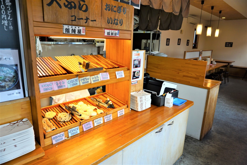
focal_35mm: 24
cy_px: 82
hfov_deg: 73.7
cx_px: 124
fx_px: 165
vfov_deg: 53.1
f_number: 4
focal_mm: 16
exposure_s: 1/60
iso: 200
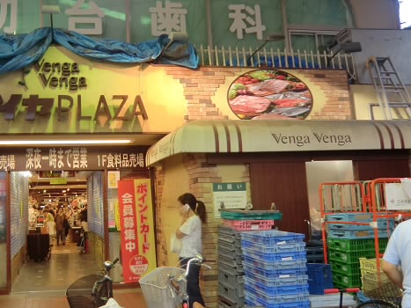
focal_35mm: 36
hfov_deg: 49.6
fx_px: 427
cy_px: 147
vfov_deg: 39.6
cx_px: 111
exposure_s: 1/60
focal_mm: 4.3
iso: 200
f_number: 3.2
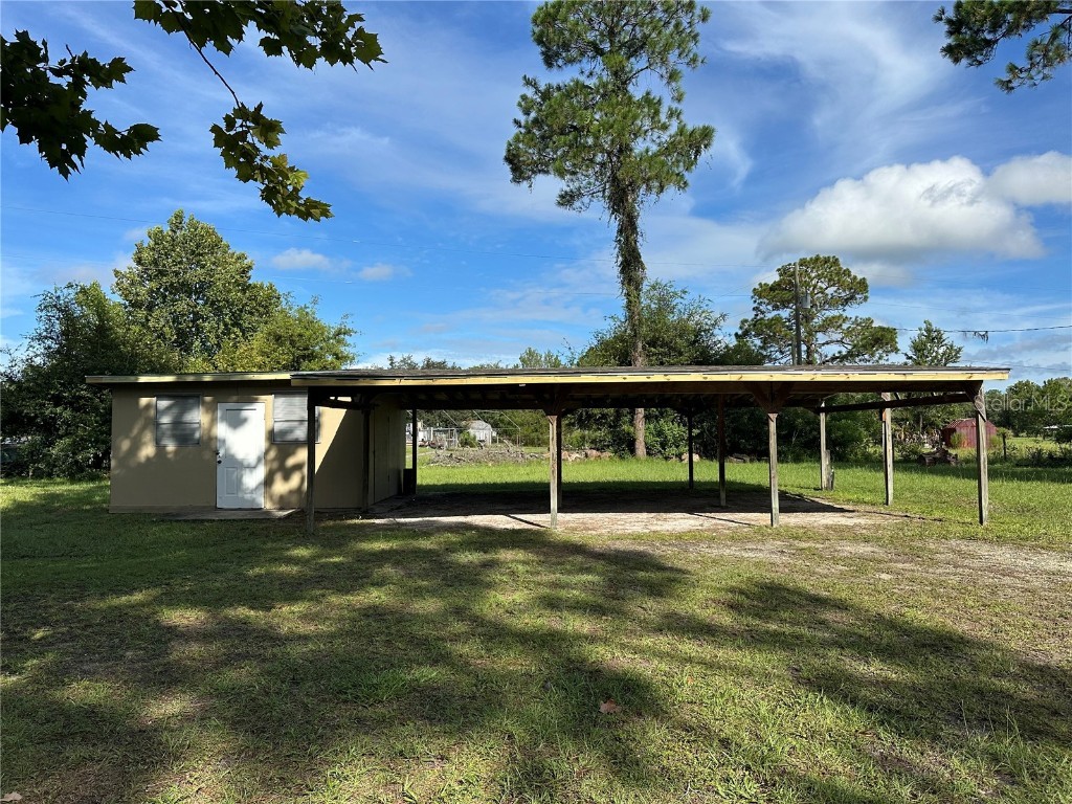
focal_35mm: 24
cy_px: 402
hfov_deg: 71.6
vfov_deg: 56.8
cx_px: 536
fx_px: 743
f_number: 1.78
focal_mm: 6.86
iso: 80
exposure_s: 1/4545
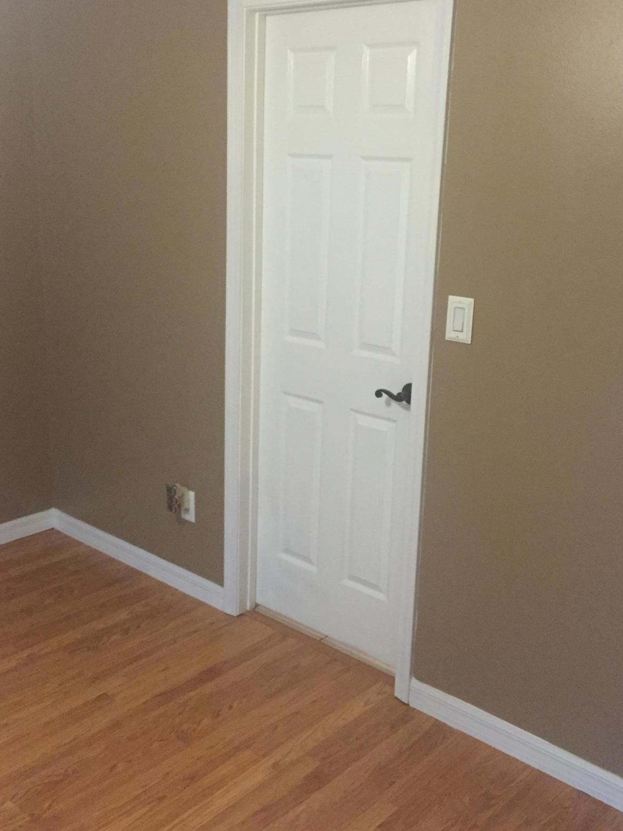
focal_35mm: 37
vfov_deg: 50.0
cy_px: 371
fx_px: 888
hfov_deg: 38.7
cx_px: 327
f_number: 2.2
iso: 250
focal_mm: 4.15
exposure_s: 1/24
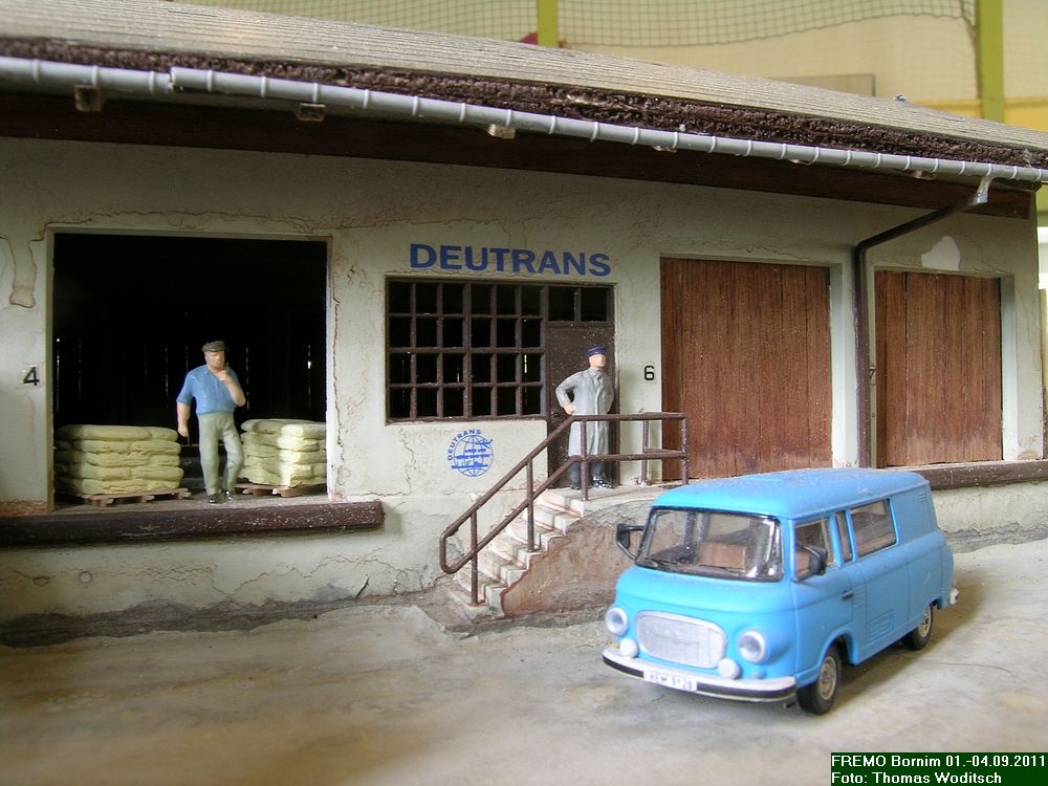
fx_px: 1756
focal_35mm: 58
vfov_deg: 25.2
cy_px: 393
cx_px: 524
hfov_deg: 33.2
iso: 50
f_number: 7.9
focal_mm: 5.8
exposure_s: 2.28
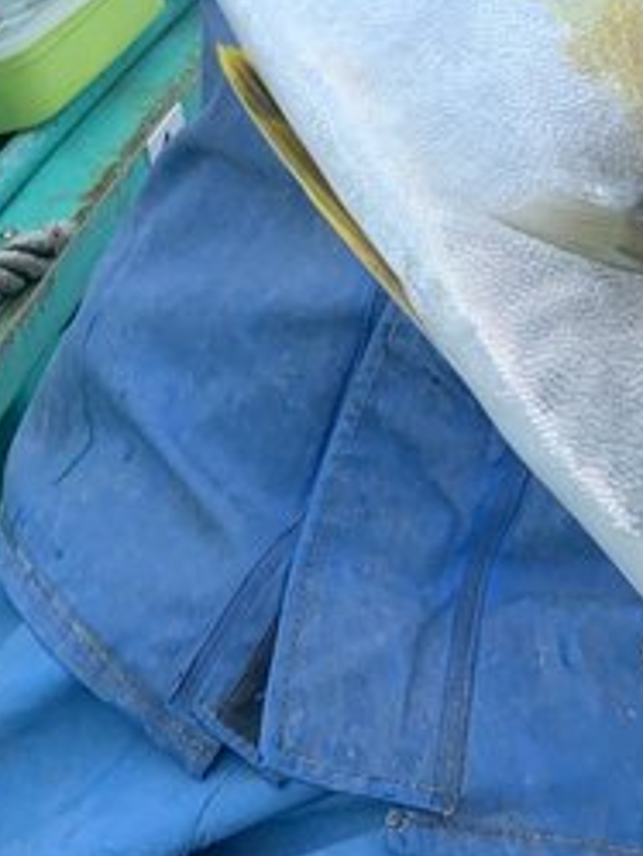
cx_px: 334
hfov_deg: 16.6
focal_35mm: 89
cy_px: -168
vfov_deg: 20.6
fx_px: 2202
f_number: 1.8
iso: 25
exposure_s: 1/1124
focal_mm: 4.25
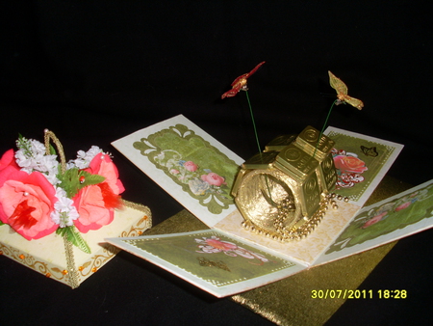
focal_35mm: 38
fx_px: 476
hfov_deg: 49.0
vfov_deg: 37.8
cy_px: 163
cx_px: 216
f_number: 3
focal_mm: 6.3
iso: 100
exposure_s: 1/45
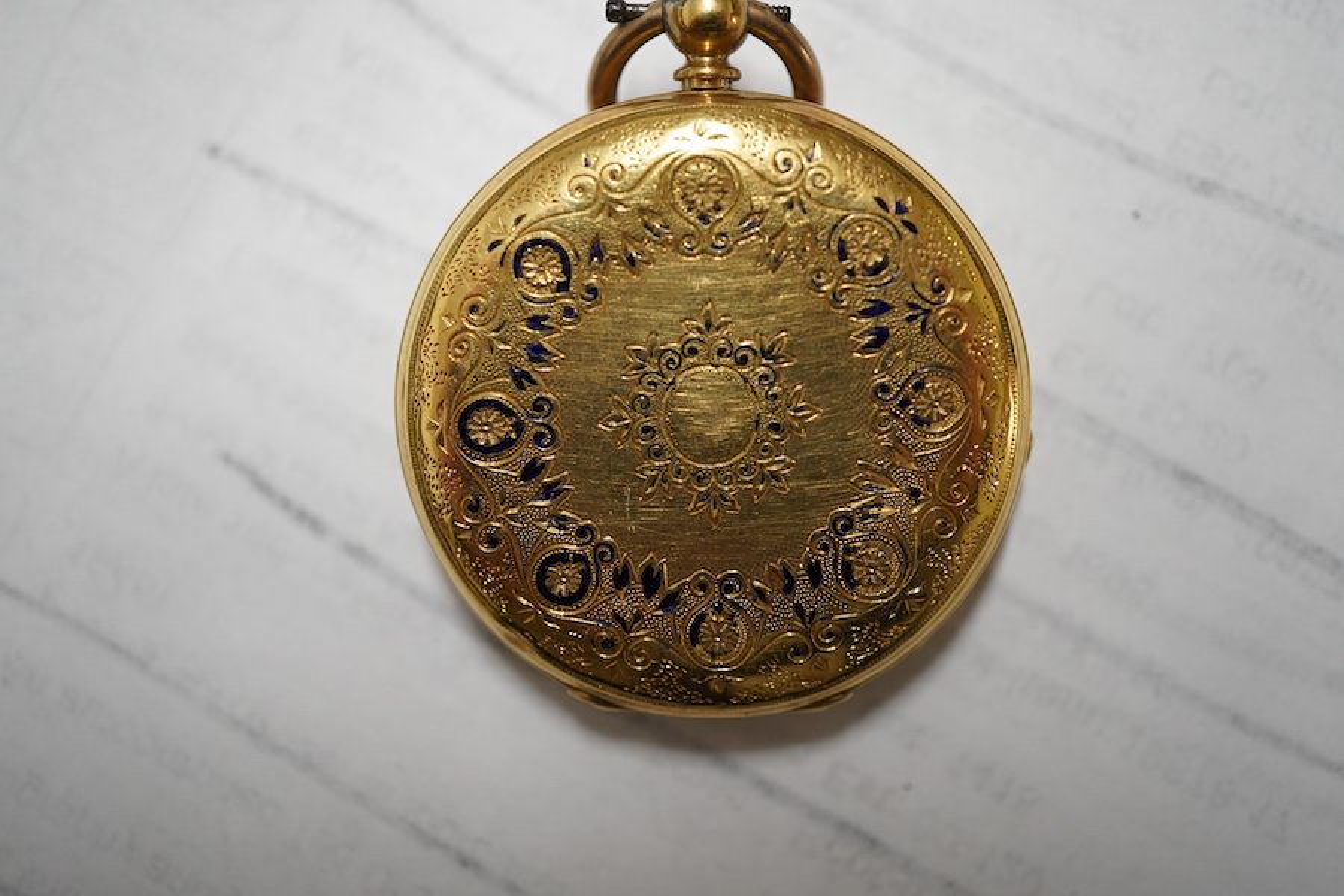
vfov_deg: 29.9
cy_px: 448
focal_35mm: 45
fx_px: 1680
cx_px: 672
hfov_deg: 43.6
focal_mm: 30
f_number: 5
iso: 1000
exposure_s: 1/125
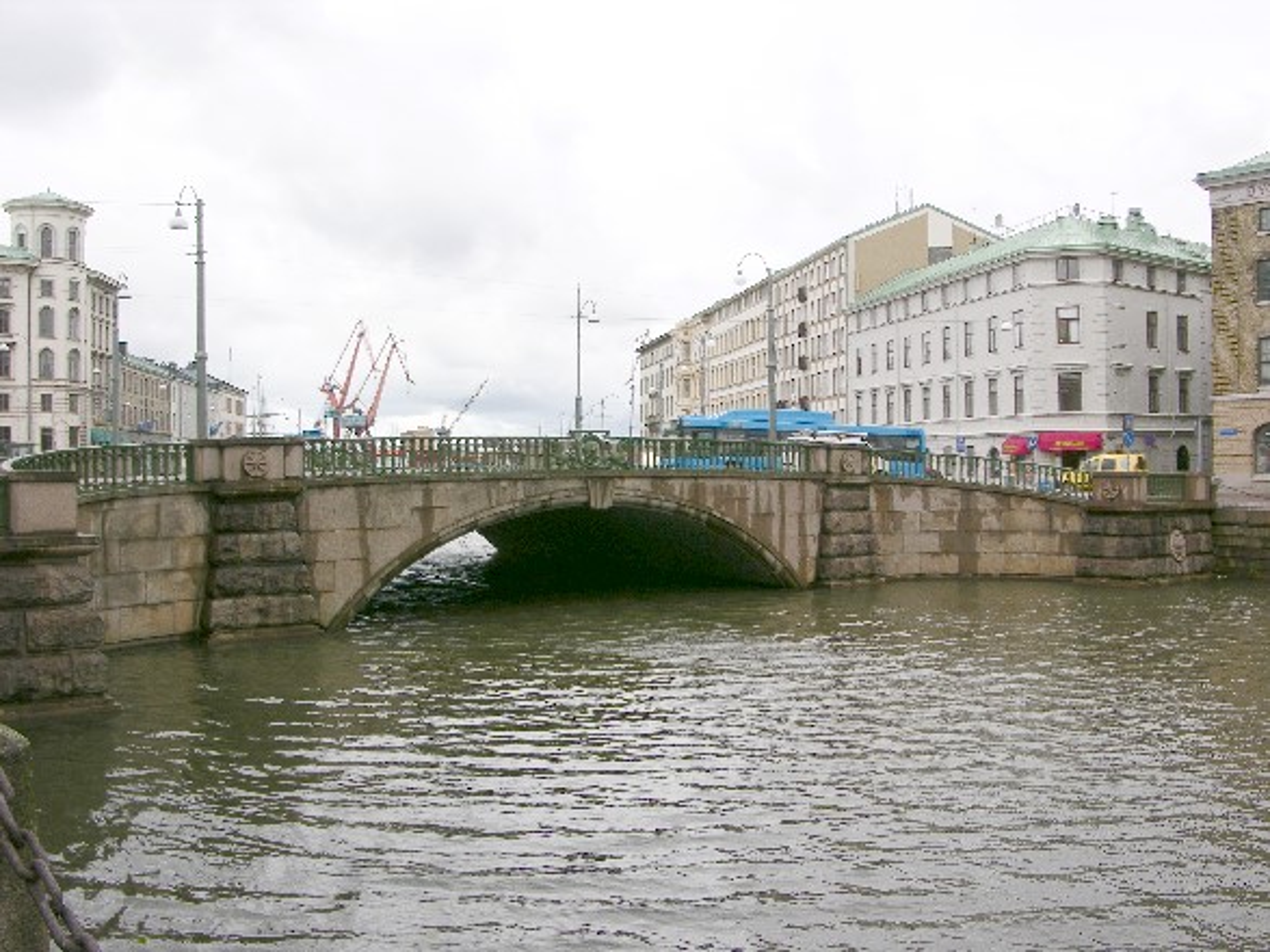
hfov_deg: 52.6
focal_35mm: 35
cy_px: 476
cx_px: 635
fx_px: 1284
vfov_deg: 40.7
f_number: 6.3
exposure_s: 1/75
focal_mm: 8.9
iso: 50
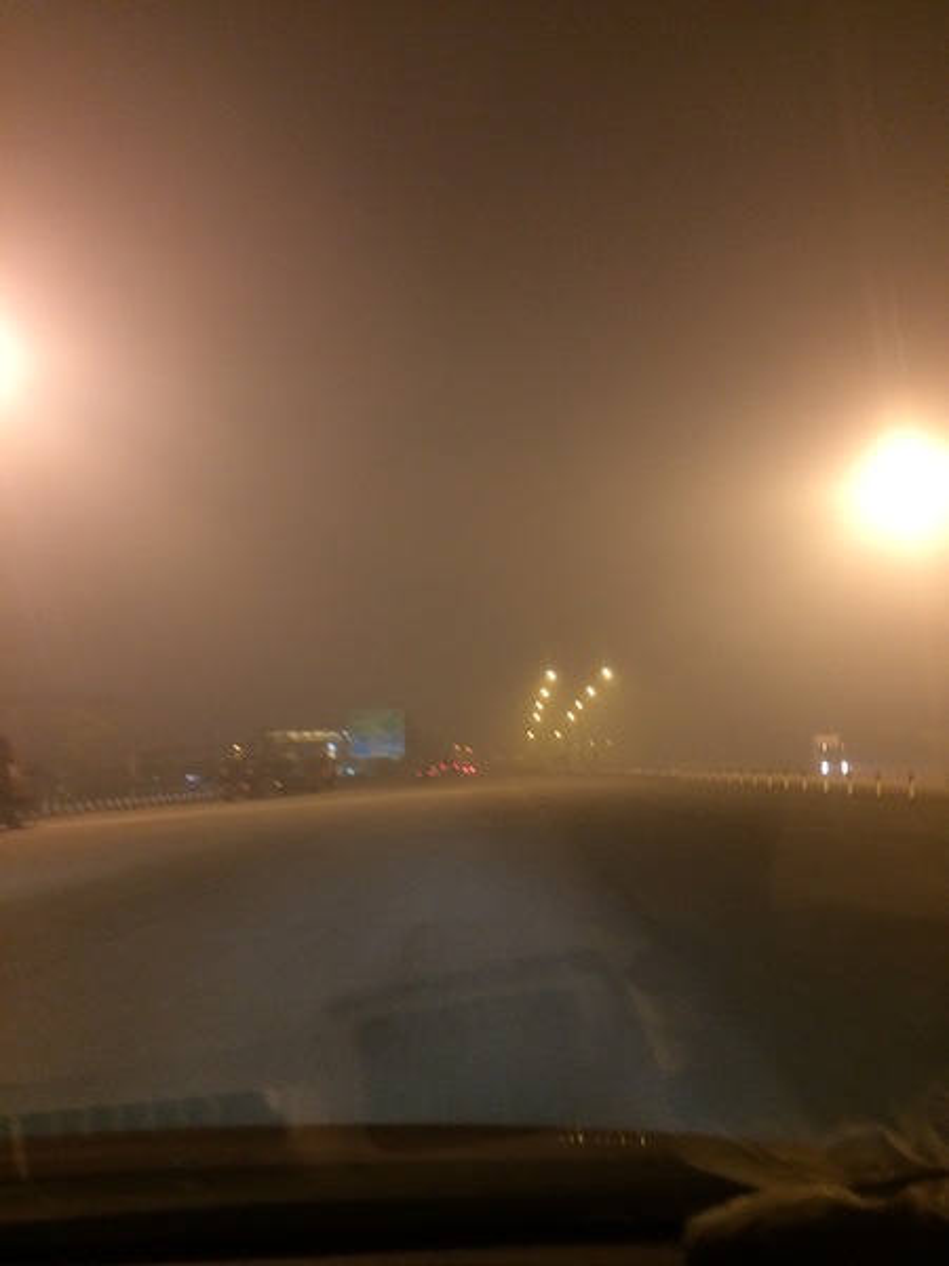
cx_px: 474
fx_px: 1097
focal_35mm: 30
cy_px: 633
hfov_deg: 46.8
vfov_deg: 60.0
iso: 320
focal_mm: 4.12
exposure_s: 1/17
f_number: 2.2
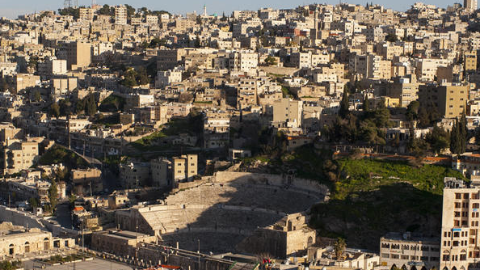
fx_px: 942
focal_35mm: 74
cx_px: 283
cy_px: 210
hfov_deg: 28.5
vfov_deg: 16.2
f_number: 7.1
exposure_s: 1/640
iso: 200
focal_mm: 35
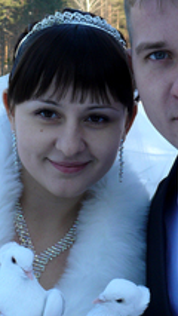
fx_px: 1022
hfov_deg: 9.9
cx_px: 141
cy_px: 177
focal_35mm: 122
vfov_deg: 17.6
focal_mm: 11.3
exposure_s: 1/200
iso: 100
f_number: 4.5
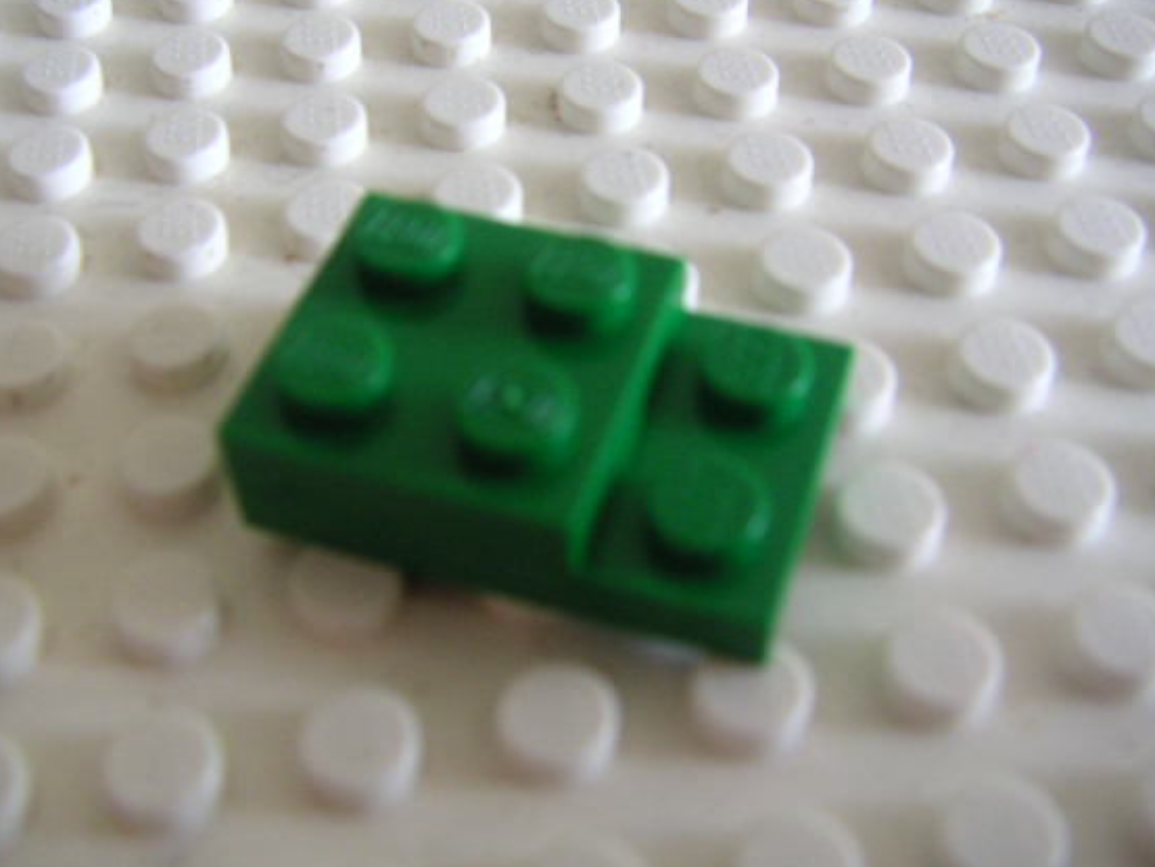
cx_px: 514
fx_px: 1468
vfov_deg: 32.9
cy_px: 405
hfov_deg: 42.9
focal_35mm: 44
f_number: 2.8
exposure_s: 1/10
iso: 100
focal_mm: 6
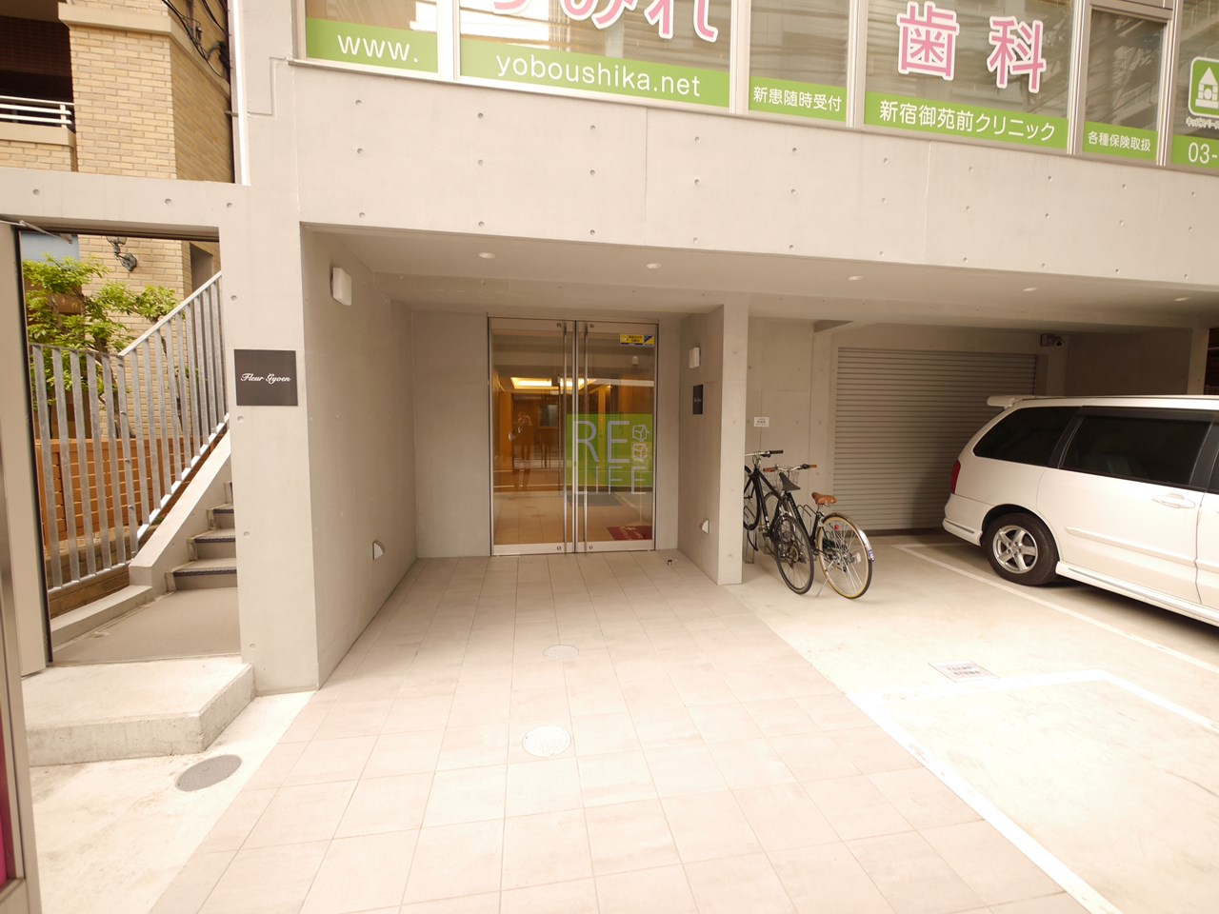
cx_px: 610
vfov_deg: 85.7
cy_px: 457
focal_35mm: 14
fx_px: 493
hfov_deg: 102.1
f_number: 4
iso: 200
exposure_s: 1/60
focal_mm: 7
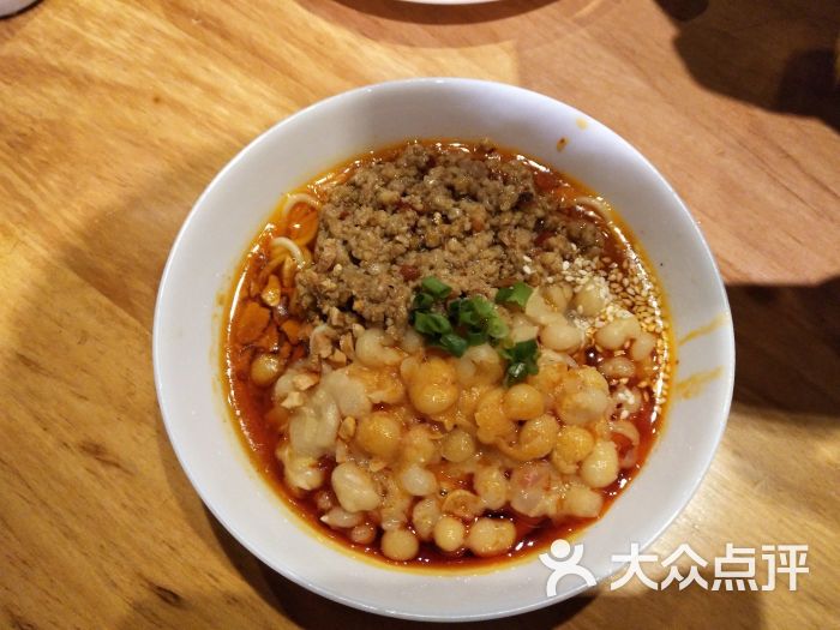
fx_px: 631
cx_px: 420
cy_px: 315
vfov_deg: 53.1
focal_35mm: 26
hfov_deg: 67.3
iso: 400
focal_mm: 3.88
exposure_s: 1/33.3
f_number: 2
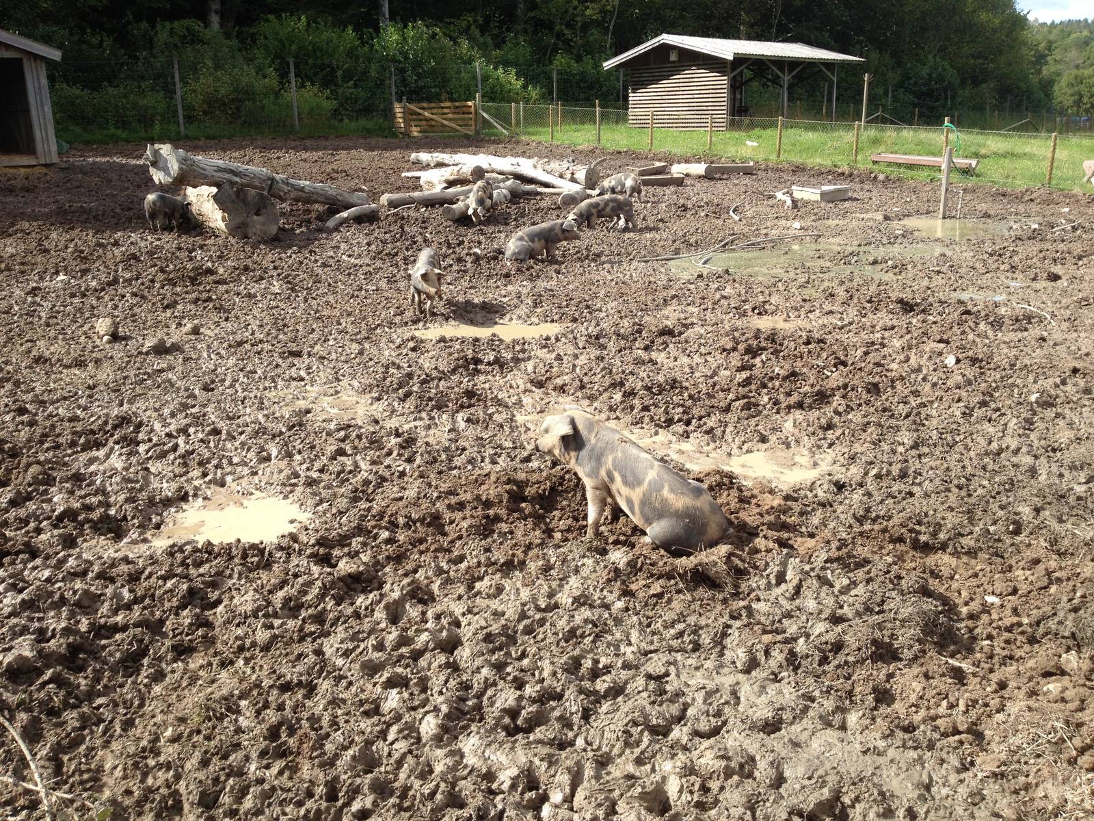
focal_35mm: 35
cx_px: 547
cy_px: 410
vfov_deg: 40.7
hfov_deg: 52.6
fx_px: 1106
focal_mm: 4.28
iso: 50
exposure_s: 1/836
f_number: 2.4
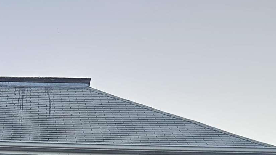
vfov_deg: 11.1
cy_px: 326
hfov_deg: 21.7
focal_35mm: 97
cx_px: 59
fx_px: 710
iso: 80
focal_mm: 6.86
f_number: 1.78
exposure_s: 1/412
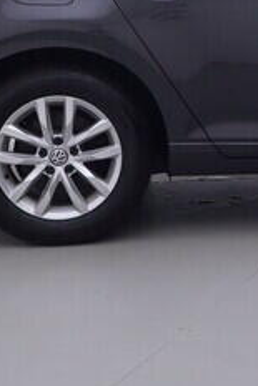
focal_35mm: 99
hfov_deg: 13.4
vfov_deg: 20.1
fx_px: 1065
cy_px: 32
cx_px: 308
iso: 200
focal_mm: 15
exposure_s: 1/80
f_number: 5
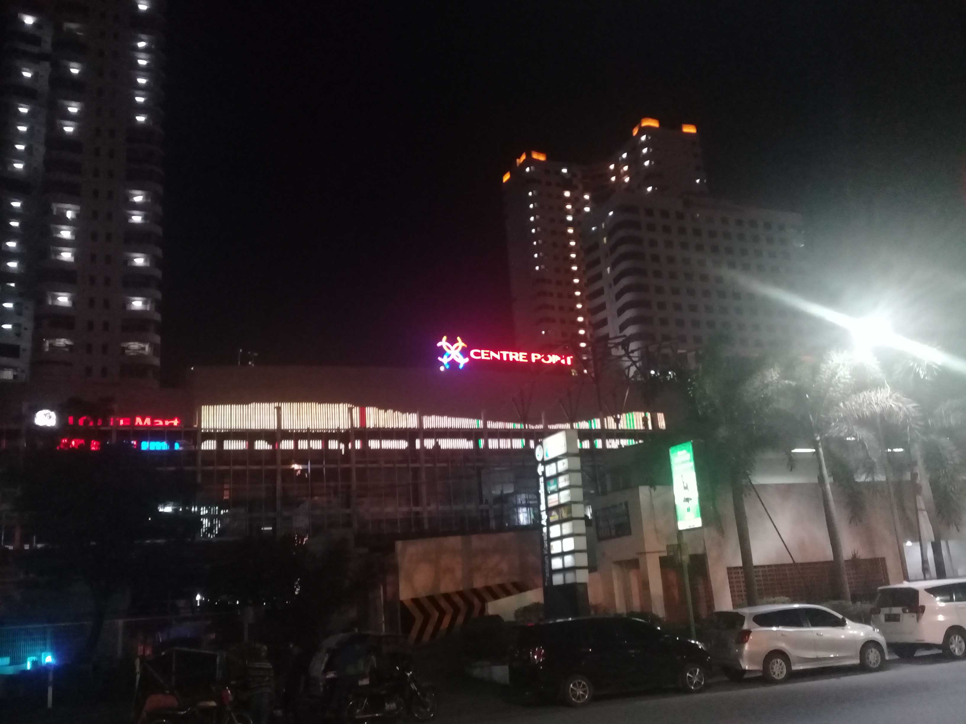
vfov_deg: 45.4
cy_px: 362
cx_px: 483
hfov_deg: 58.4
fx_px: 865
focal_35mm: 31
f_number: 2.2
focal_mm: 3.3
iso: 320
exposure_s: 1/17
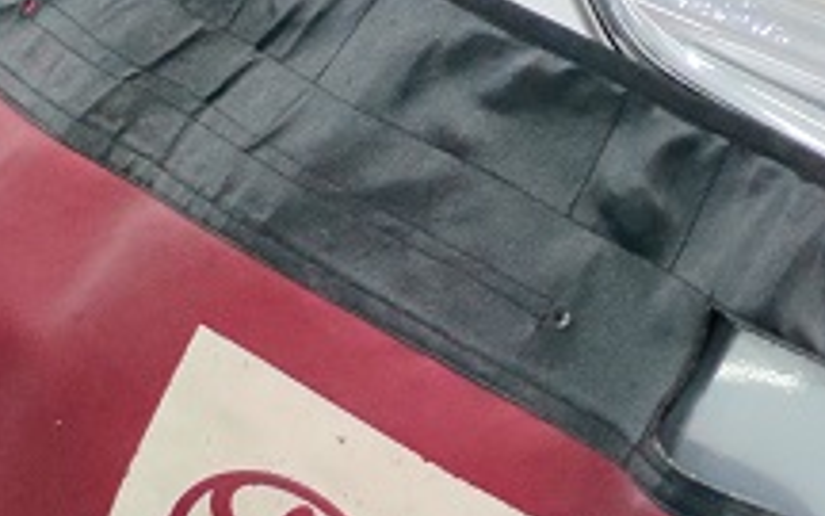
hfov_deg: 13.8
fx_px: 2653
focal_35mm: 118
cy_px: -531
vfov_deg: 10.2
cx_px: 1837
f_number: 1.69
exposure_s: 1/100
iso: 143
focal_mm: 6.72
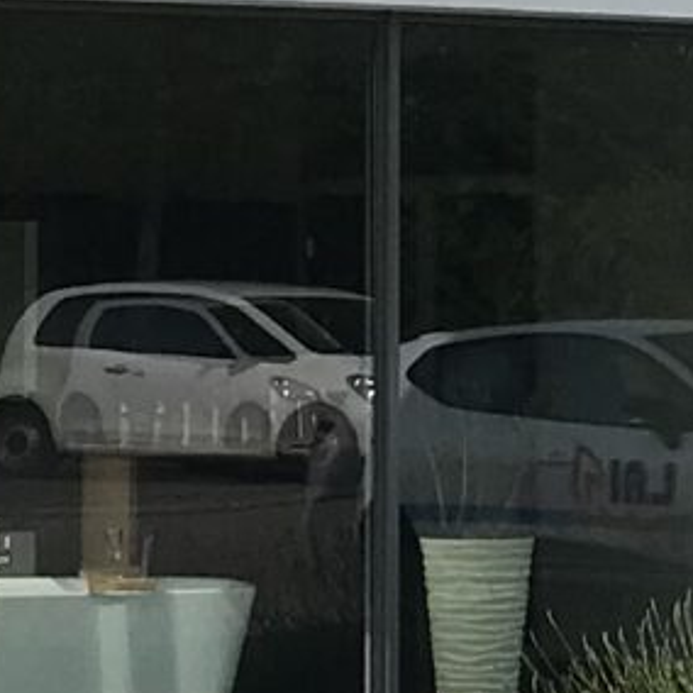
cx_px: 473
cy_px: 27
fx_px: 5051
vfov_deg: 7.8
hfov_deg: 7.8
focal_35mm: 223
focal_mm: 3.99
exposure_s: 1/3425
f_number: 1.8
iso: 20
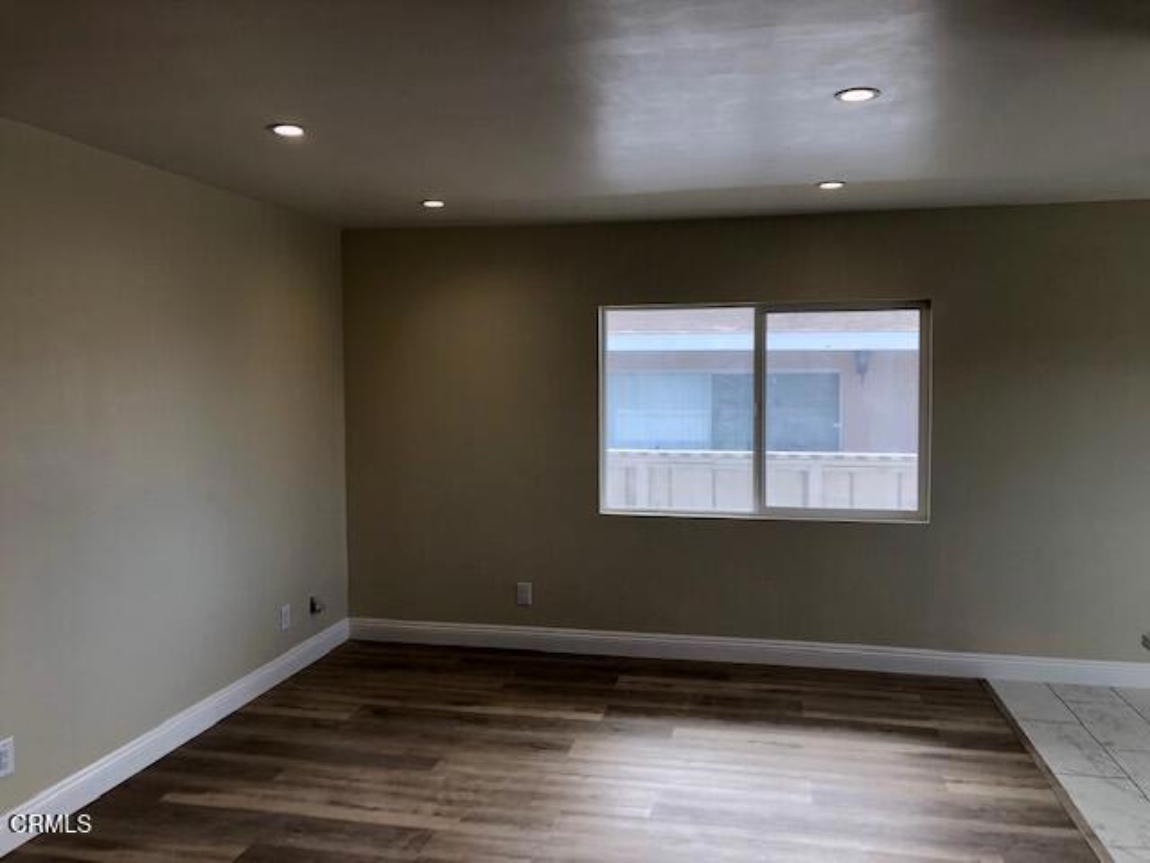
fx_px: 930
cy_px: 432
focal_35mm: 28
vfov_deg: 49.7
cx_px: 575
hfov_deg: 63.4
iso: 32
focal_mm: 3.99
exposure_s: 1/120
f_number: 1.8
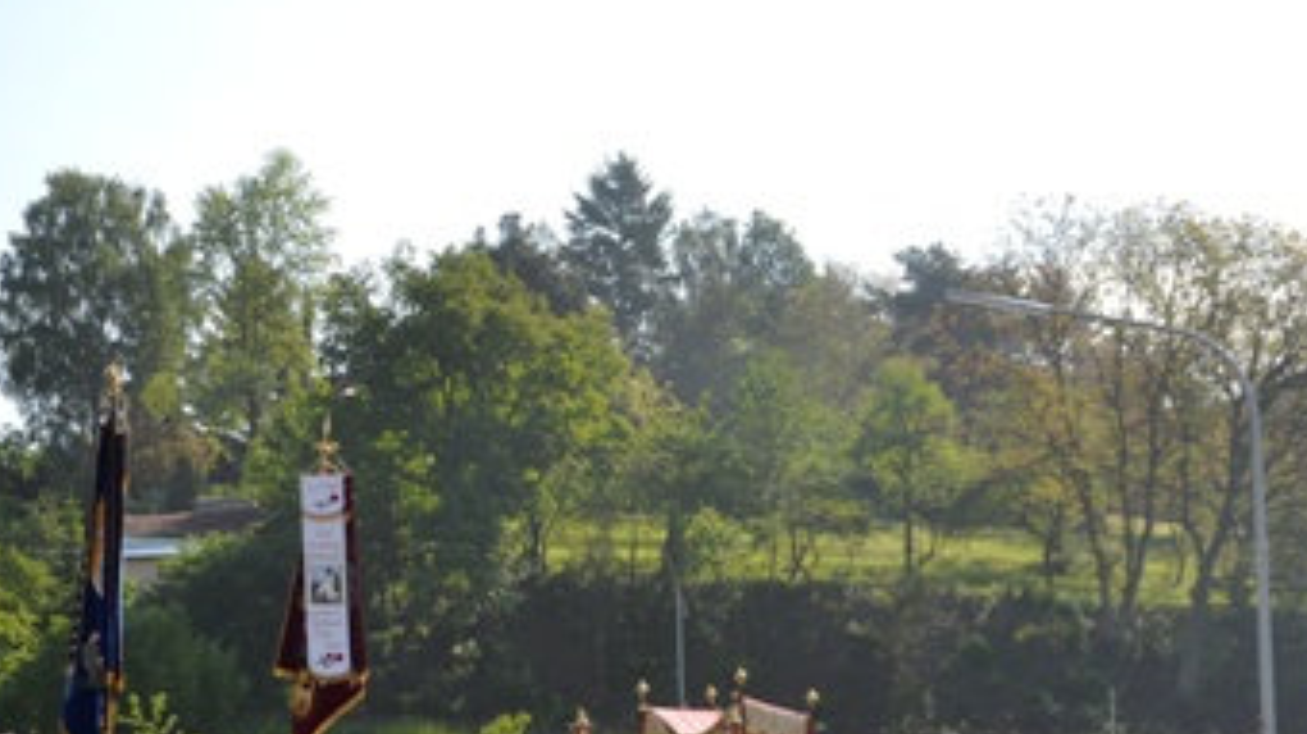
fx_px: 2563
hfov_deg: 28.0
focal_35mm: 74
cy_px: 582
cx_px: 254
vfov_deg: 16.2
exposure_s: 1/200
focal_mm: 25
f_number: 11
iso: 100
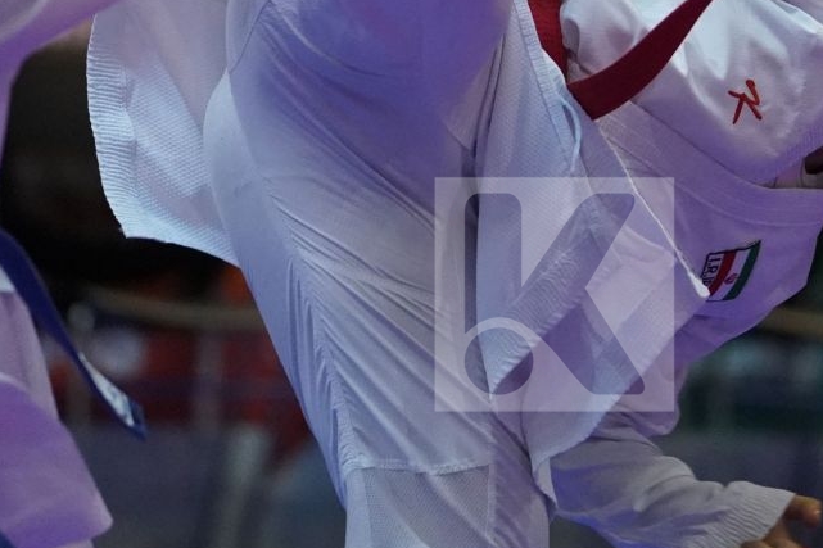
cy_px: -162
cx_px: 555
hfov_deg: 3.7
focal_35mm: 562
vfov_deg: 2.4
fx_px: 12844
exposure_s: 1/800
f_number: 2.8
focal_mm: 200
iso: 6400
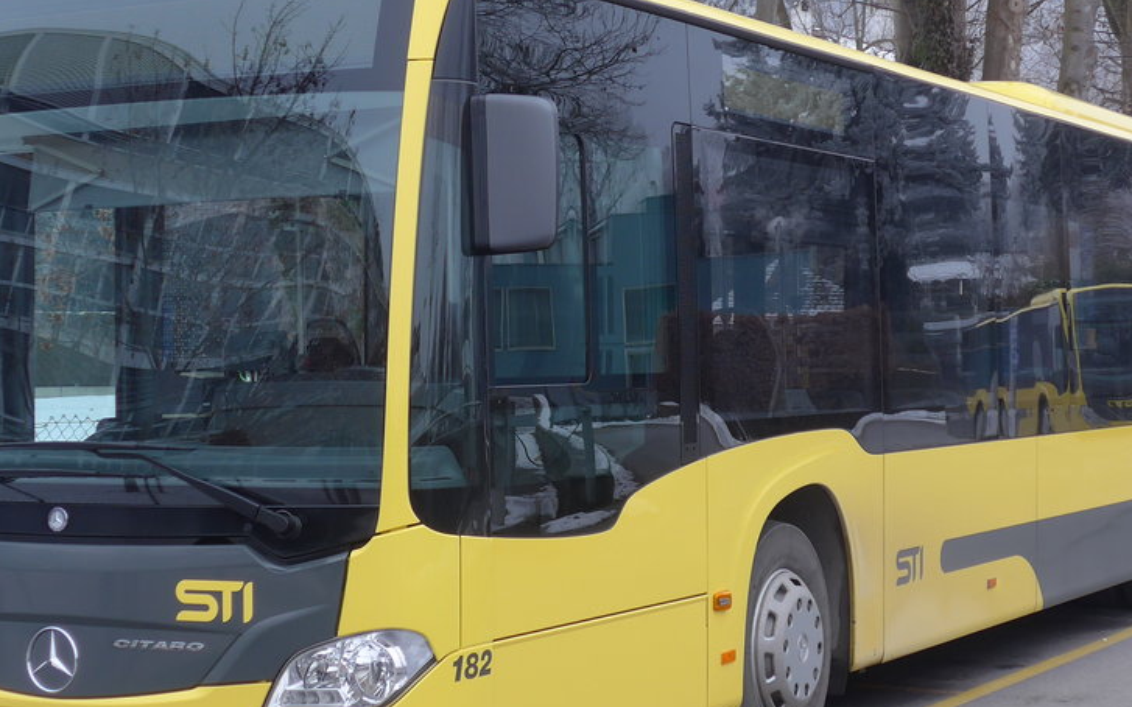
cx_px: 573
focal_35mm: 77
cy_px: 308
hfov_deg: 26.8
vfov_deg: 16.9
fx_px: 2375
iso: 80
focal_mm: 9
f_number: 2.8
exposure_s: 1/80
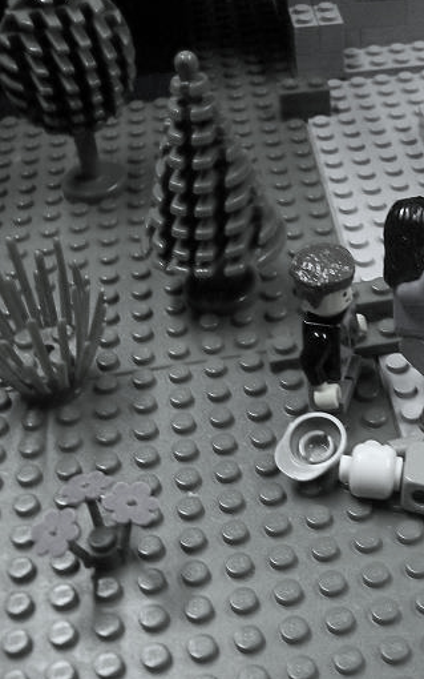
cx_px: 451
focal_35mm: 52
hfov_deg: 23.5
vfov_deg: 38.9
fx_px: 961
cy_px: 340
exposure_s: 1/40
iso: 160
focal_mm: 6
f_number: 2.7
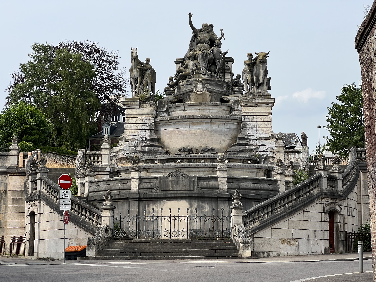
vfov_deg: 19.1
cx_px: 188
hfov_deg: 25.3
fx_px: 836
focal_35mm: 77
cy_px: 141
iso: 32
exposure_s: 1/708
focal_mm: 9
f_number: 2.8
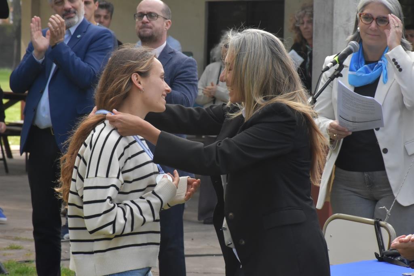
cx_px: 207
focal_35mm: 183
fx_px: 2105
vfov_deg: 7.5
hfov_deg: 11.2
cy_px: 138
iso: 1600
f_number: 11
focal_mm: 122
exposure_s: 1/500
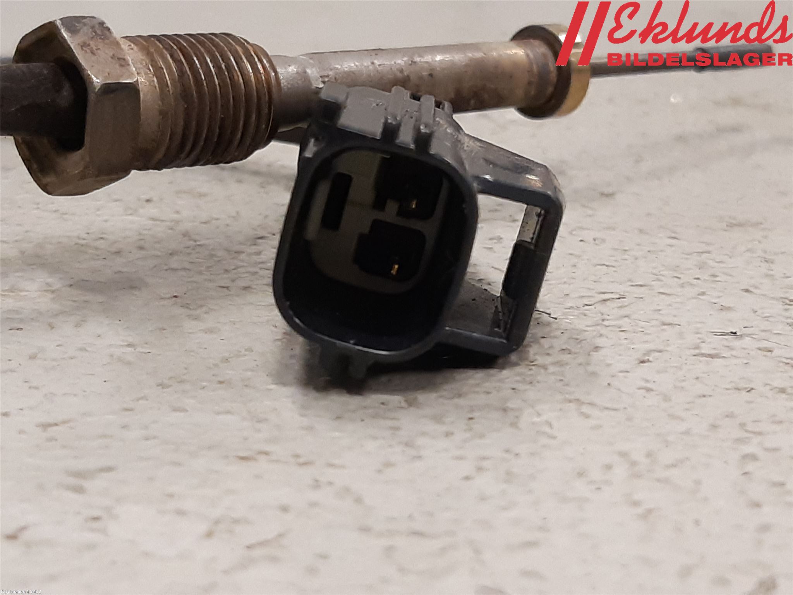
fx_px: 596
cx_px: 396
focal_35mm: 26
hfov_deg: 67.3
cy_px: 298
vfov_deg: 53.1
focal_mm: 3.93
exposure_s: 1/50
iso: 200
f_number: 1.7
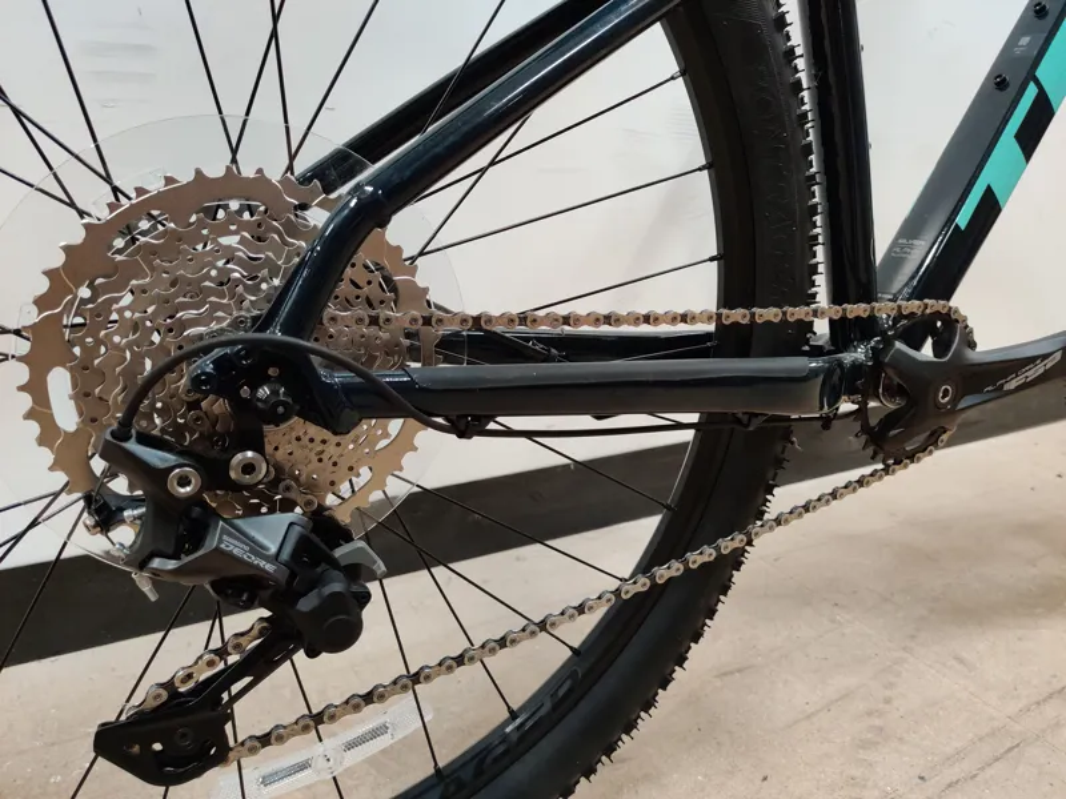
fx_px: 831
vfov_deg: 51.4
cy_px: 400
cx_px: 533
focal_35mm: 27
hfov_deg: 65.3
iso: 1000
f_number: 1.65
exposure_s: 1/50
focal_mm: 4.75
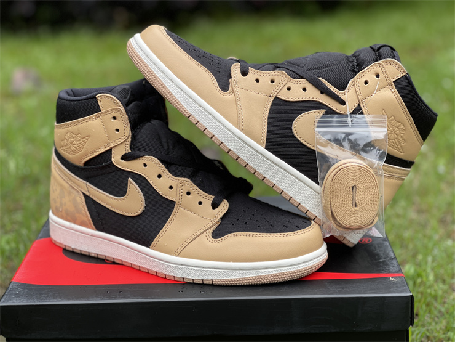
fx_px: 841
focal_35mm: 64
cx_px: 228
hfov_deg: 30.3
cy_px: 171
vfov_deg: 22.9
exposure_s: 1/135
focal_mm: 7.5
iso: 20
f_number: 2.2
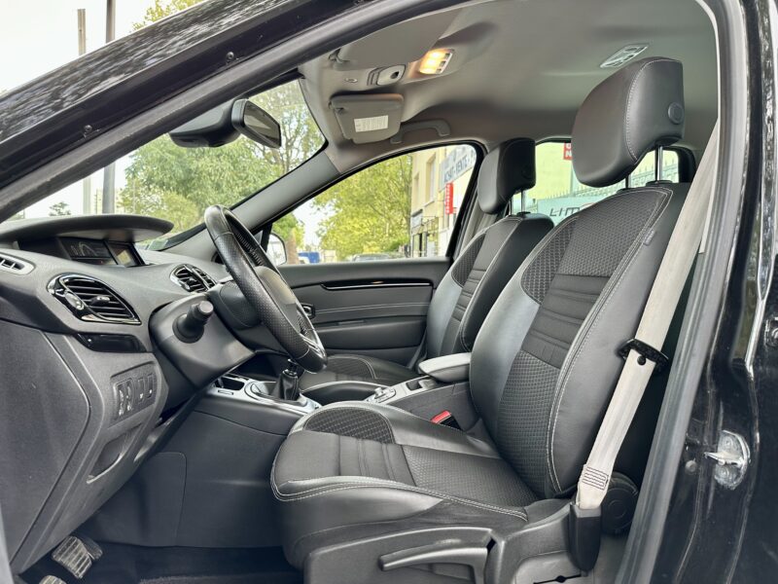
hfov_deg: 71.6
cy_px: 292
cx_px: 389
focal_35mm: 24
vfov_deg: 56.8
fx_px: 539
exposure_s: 1/123
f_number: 1.78
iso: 80
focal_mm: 6.86
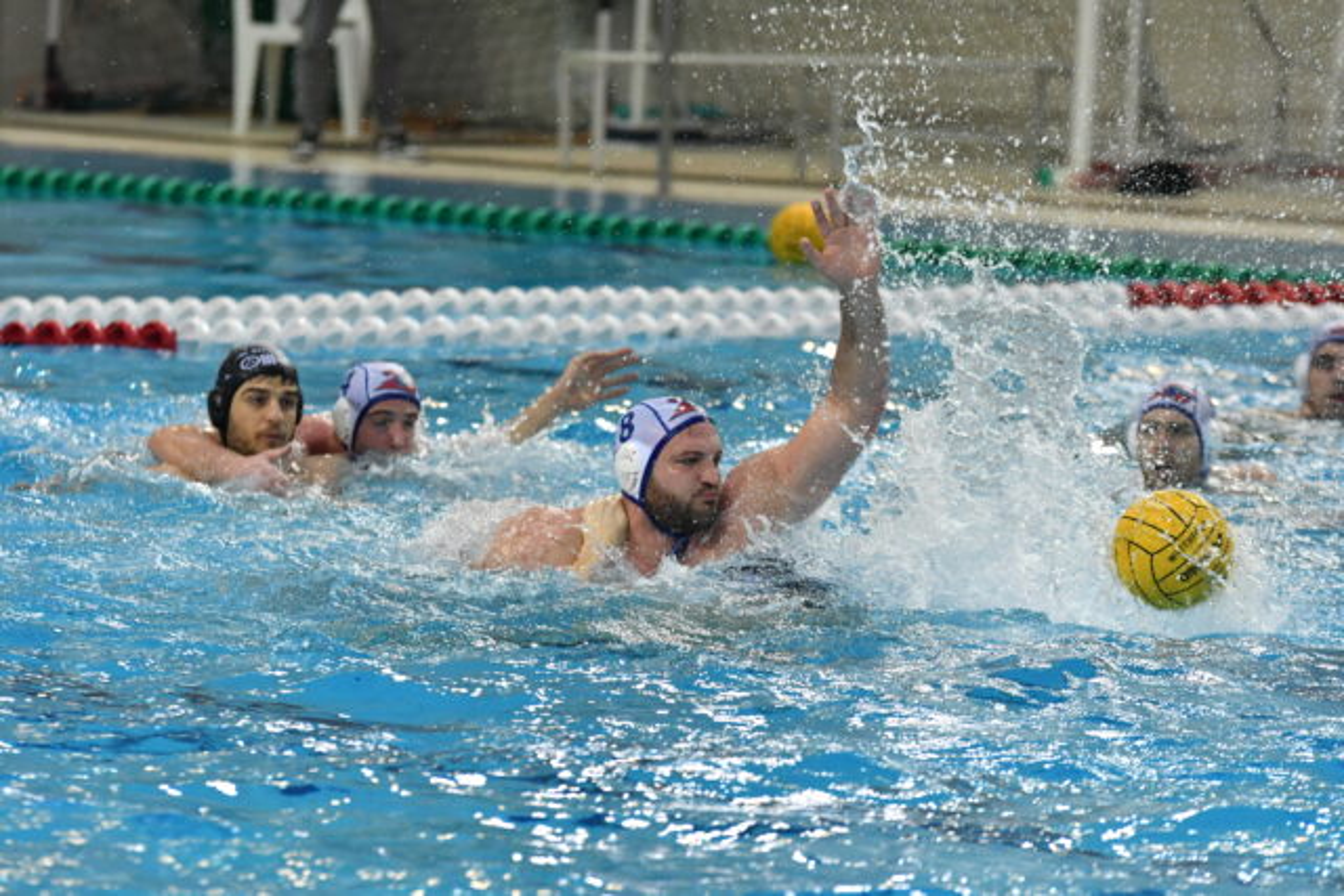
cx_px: 672
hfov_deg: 6.9
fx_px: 11202
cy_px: 448
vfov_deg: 4.6
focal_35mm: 300
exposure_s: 1/640
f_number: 4.5
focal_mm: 200
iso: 2500
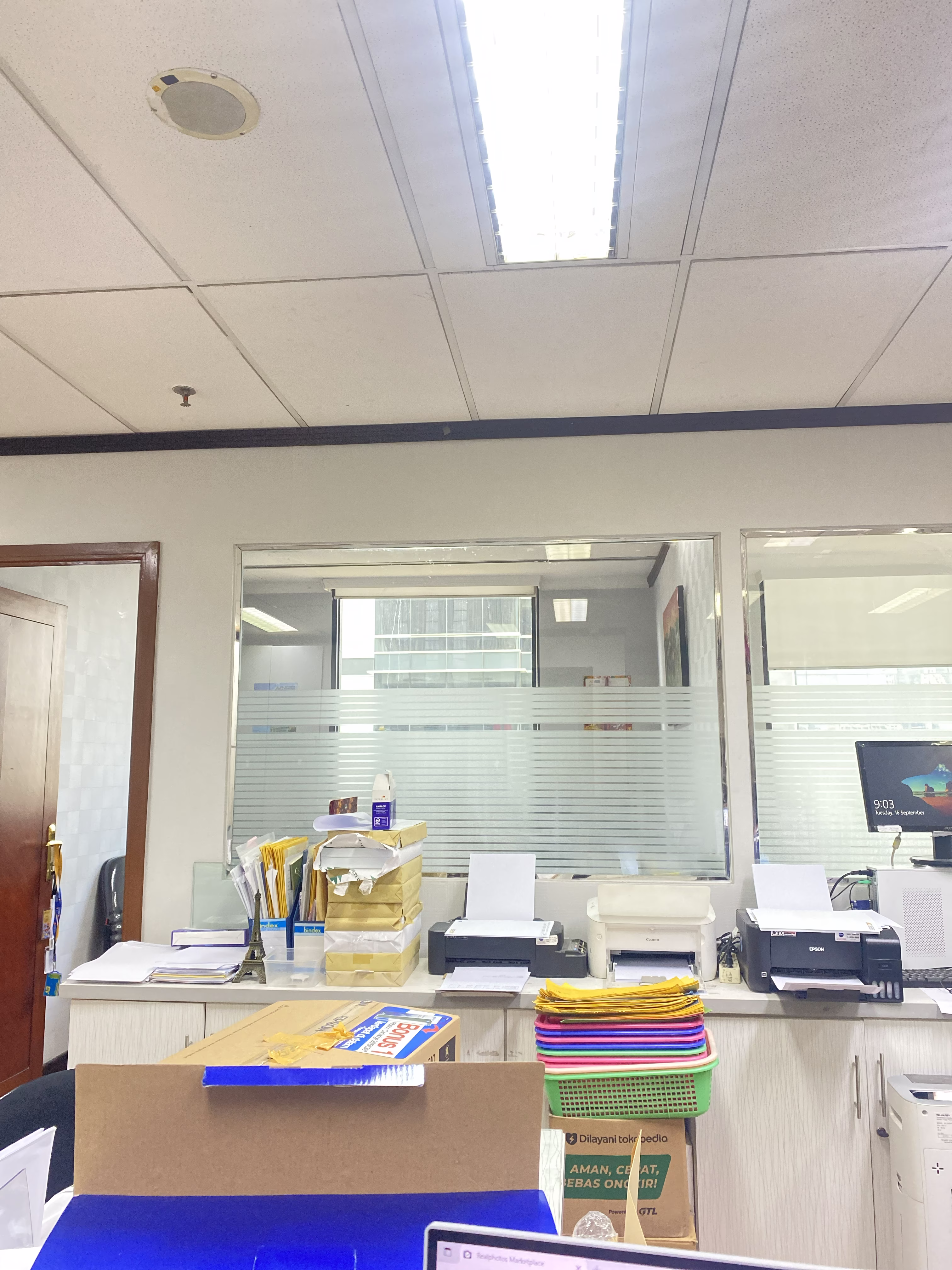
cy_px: 635
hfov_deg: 53.1
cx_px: 476
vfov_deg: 67.3
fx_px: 953
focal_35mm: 26
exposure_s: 1/50
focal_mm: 4.25
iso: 250
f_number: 1.8
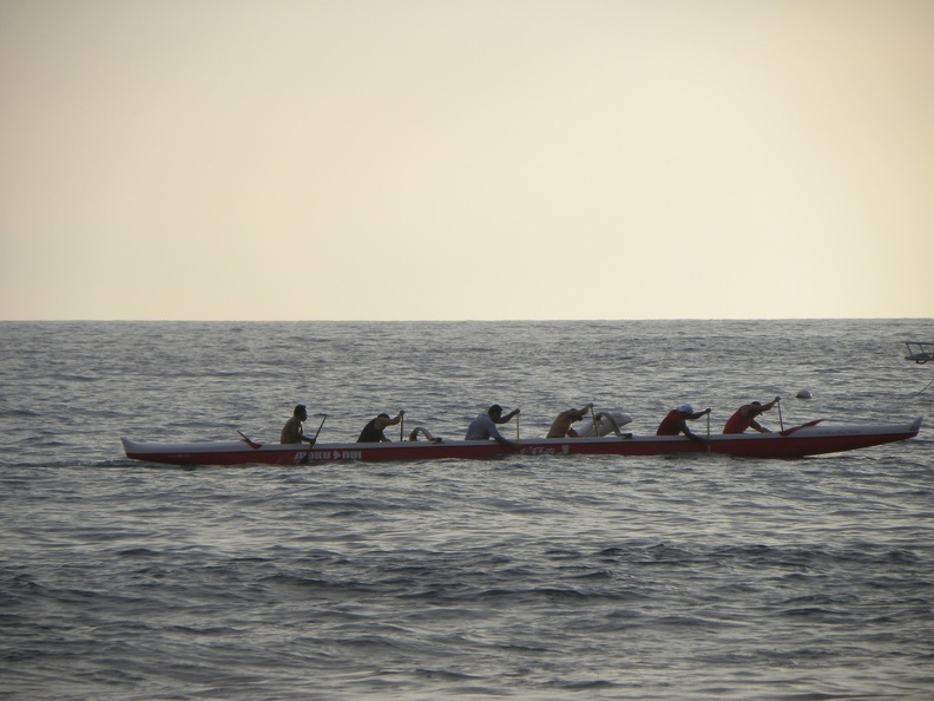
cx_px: 467
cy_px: 350
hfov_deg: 4.7
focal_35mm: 425
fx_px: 11467
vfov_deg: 3.5
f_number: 5
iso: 64
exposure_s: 1/247
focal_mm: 75.7
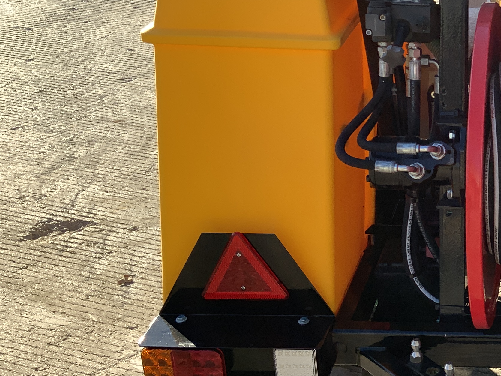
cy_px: 166
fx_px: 1013
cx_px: 590
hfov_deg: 25.2
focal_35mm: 70
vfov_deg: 21.0
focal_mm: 3
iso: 16
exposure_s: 1/432
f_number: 1.8
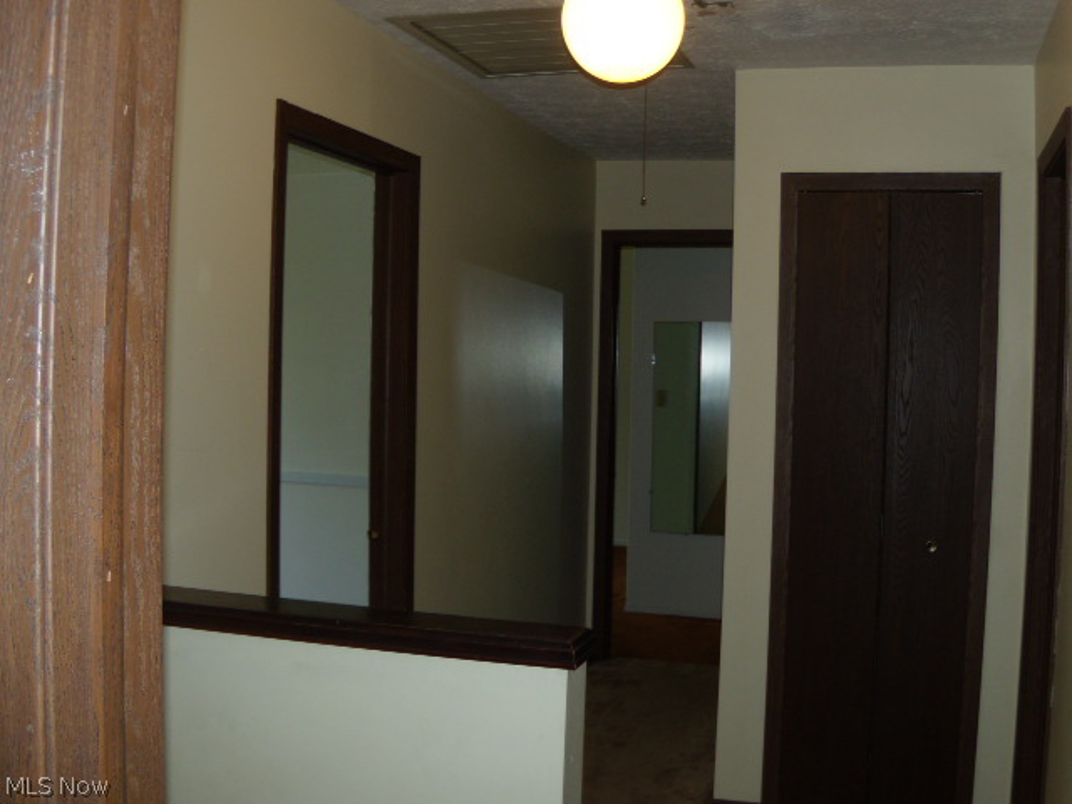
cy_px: 402
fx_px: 1115
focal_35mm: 36
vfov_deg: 39.7
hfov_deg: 51.4
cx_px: 536
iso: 80
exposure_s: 1/30
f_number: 3.6
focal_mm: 6.4
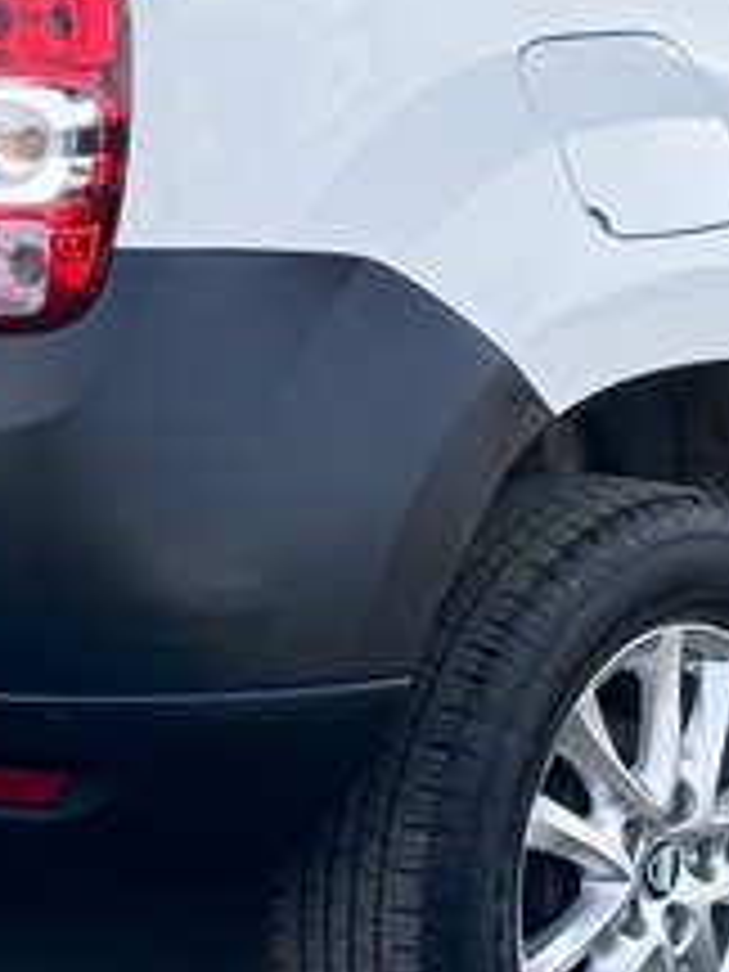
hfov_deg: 8.3
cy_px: 32
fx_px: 5026
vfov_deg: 11.0
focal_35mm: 179
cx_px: 454
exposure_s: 1/1400
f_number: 1.8
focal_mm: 6.86
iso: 64
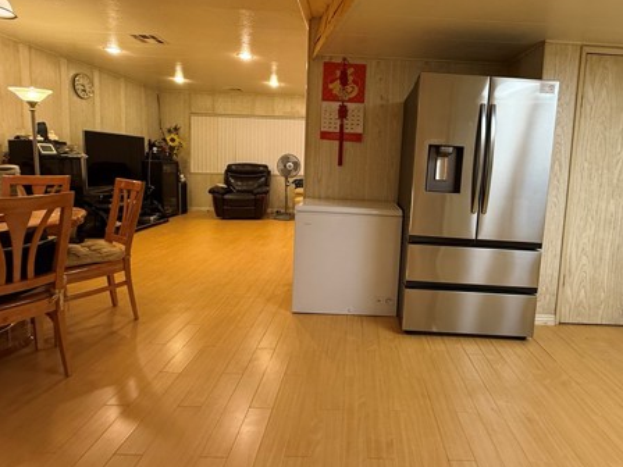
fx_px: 360
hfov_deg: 81.0
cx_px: 367
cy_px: 195
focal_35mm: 20
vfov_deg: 65.5
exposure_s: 1/60
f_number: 2.2
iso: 320
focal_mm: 2.22
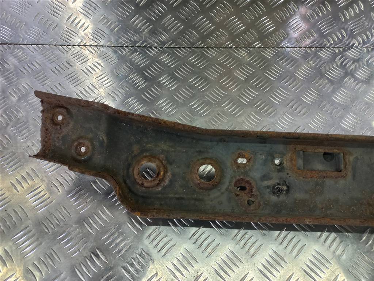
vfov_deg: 54.9
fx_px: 270
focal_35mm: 25
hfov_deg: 69.4
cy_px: 140
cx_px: 187
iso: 40
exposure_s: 1/50
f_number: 1.8
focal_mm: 4.6
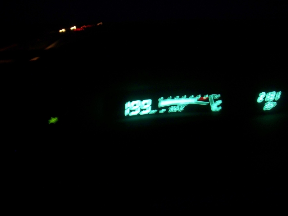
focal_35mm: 38
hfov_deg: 49.0
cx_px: 144
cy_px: 108
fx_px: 316
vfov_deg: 37.8
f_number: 3.9
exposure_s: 1/8
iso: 200
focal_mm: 6.3
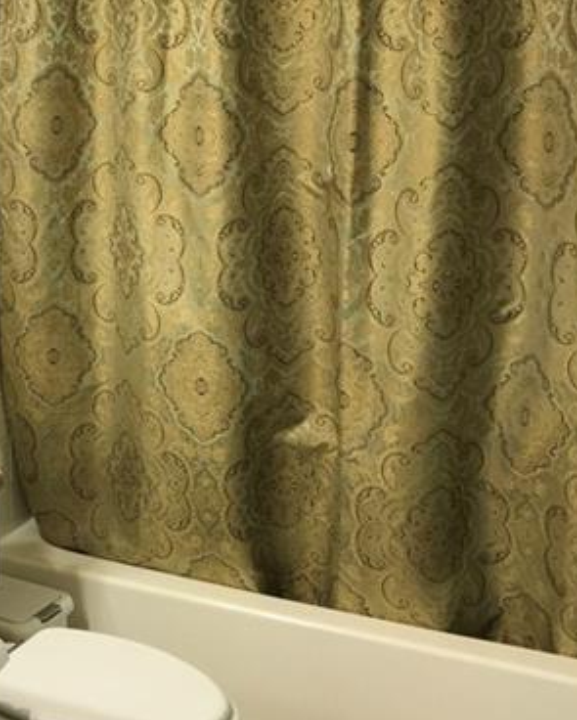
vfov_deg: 32.9
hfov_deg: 25.7
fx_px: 1215
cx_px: 41
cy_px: 301
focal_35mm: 57
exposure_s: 1/30
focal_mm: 3.99
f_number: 1.8
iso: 50
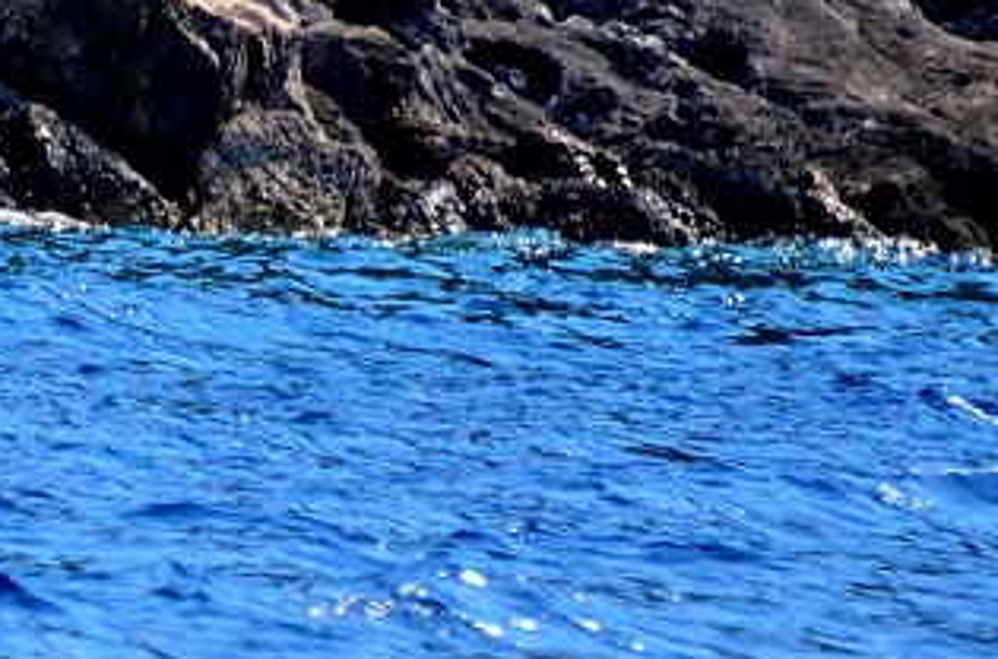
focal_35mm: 1427
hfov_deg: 1.4
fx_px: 39441
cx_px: -512
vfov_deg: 1.0
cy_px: -227
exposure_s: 1/8000
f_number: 5.6
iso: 2800
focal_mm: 300
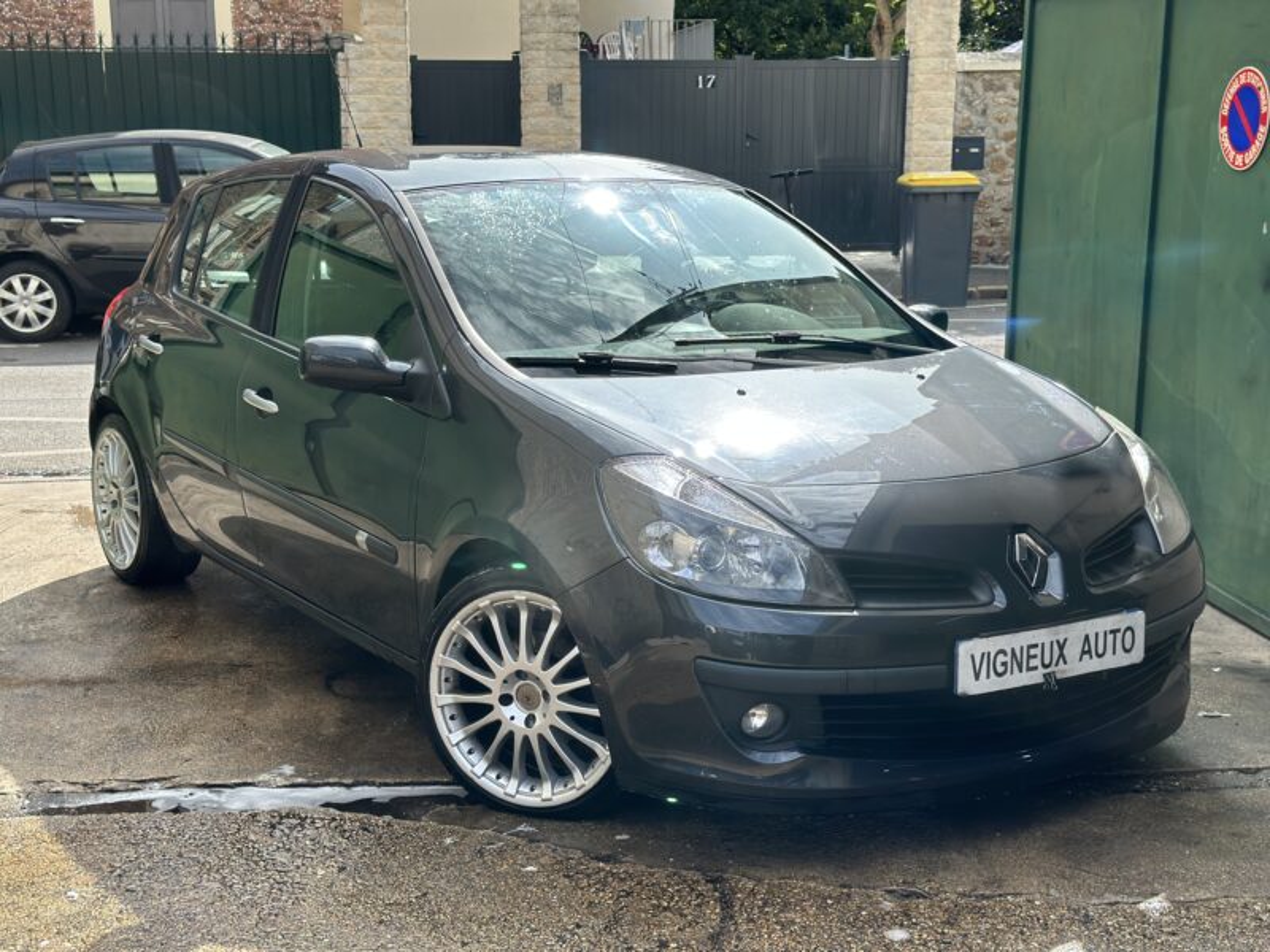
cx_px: 635
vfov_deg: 30.3
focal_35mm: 48
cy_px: 476
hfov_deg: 39.7
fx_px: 1761
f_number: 1.78
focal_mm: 6.86
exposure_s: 1/1916
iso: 64
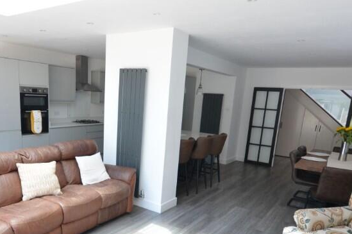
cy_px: 163
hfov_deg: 64.9
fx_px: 274
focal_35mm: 28
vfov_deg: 45.3
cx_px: 142
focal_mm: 10
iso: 400
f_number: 8
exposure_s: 1/30
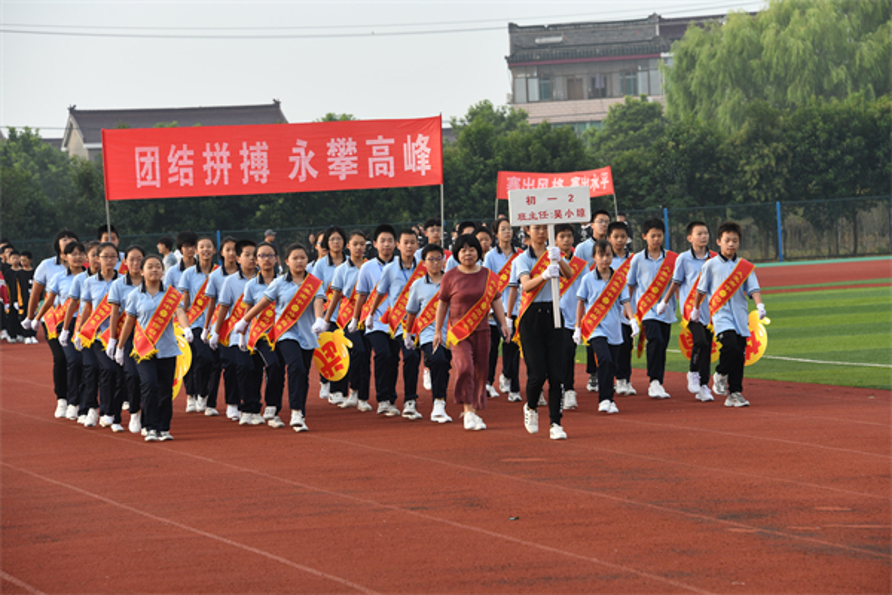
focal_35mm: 150
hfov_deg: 13.7
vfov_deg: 9.1
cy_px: 298
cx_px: 446
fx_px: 3716
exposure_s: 1/250
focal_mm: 150
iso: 450
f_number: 8
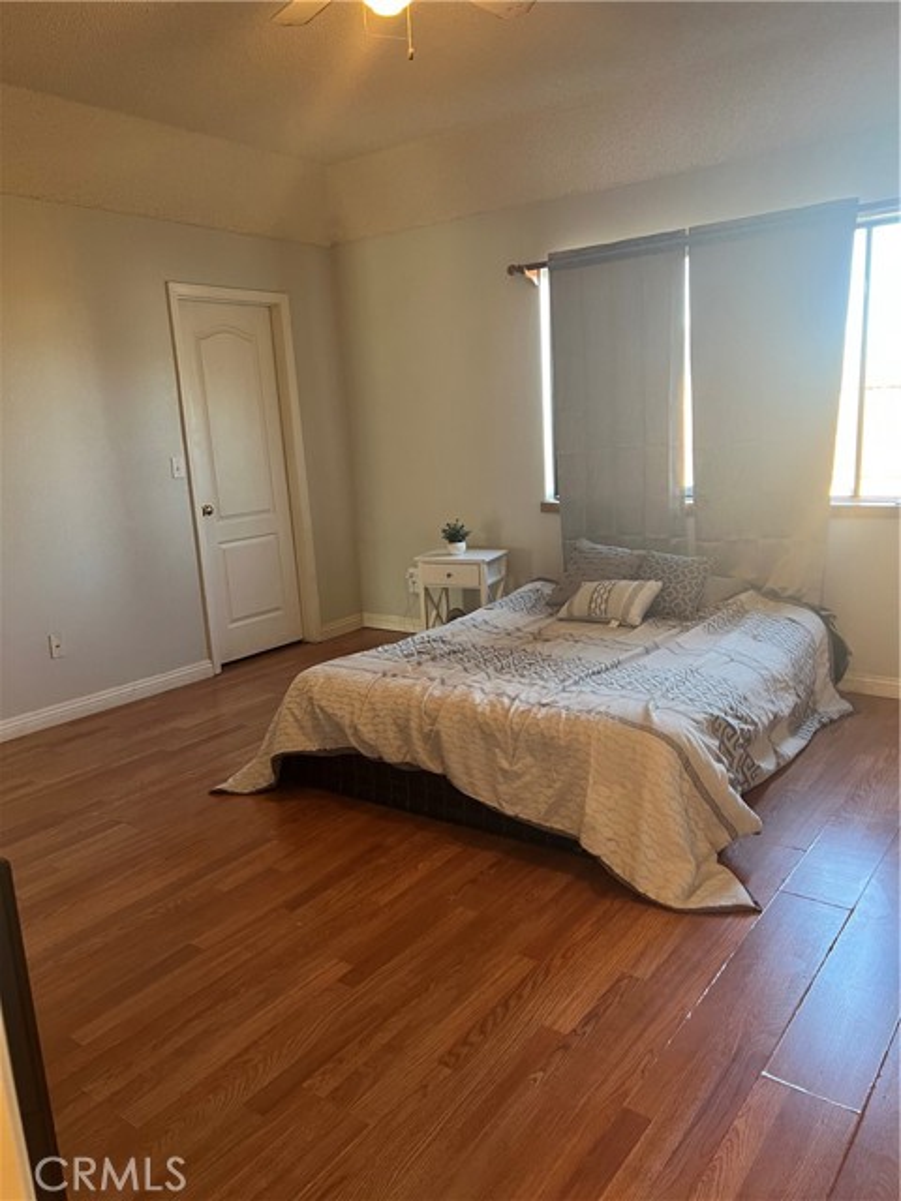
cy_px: 600
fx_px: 902
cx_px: 450
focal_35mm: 26
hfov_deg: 53.1
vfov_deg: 67.3
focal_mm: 5.7
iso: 160
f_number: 1.5
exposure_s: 1/60
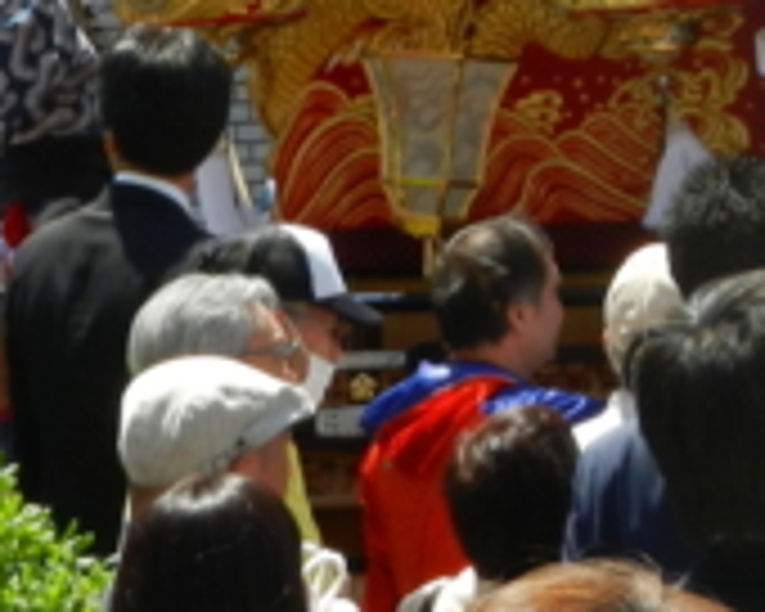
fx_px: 4687
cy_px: -320
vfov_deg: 7.3
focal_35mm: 207
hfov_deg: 9.2
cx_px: 904
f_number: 4.2
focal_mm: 8.2
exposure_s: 1/500
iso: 160
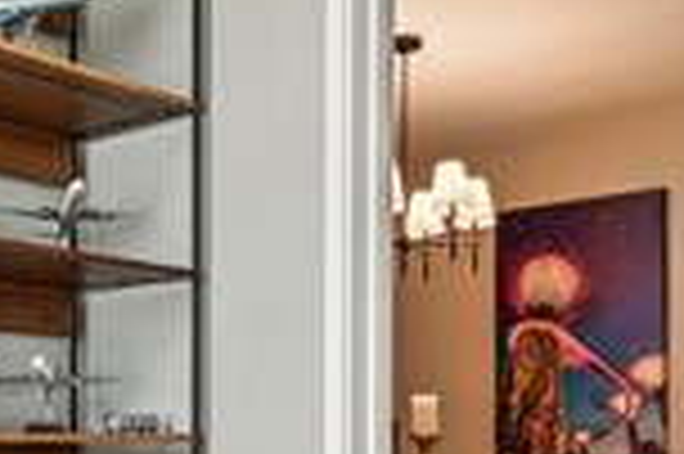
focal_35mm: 59
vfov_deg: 22.2
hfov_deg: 33.7
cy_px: 432
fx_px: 1120
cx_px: 230
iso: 250
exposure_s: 1/10
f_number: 8
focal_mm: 14
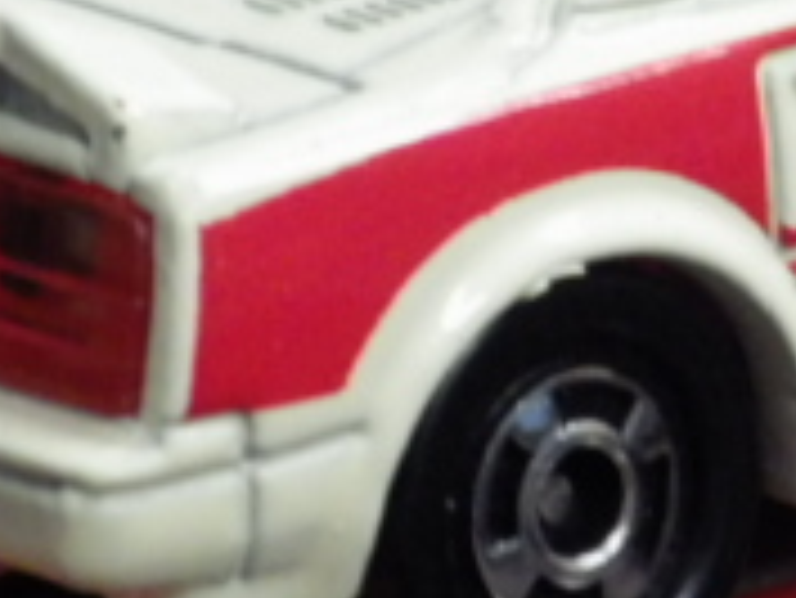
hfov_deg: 5.3
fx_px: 8560
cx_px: 769
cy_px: 112
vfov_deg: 4.0
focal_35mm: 372
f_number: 4.6
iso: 800
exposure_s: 1/40
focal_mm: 18.4
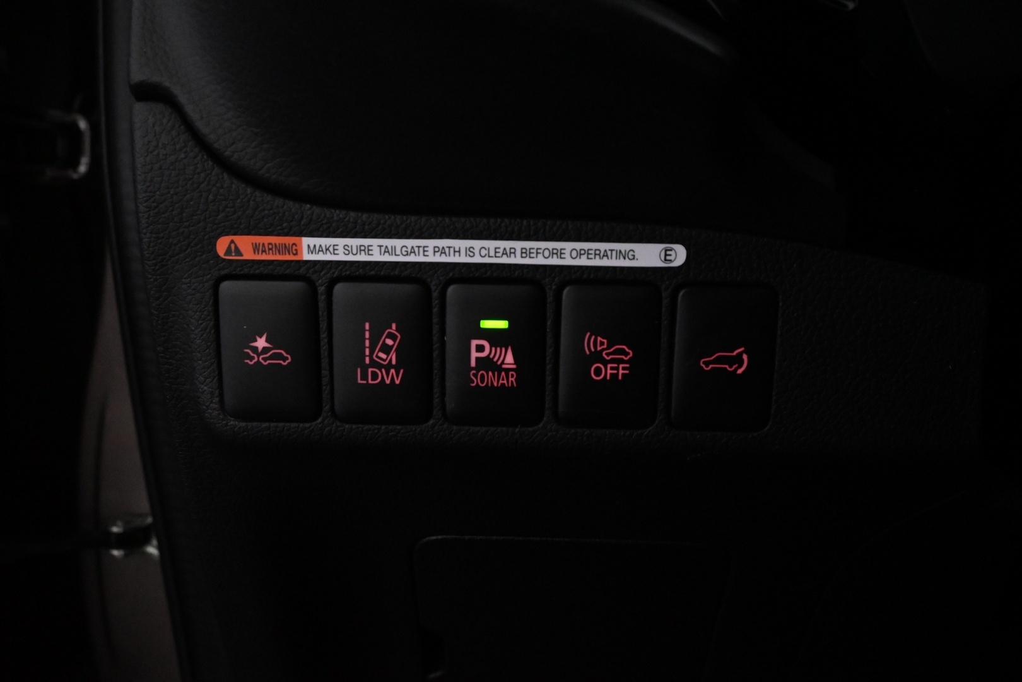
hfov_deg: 60.7
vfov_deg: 42.6
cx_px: 511
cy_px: 341
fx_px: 873
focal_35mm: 31
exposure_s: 1/80
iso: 5000
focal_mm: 20.5
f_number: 6.3
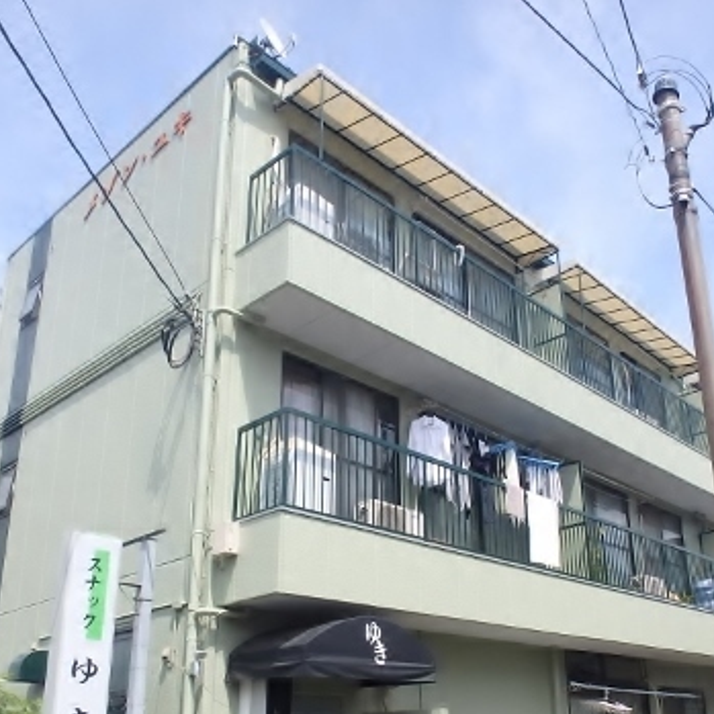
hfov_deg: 48.2
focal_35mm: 34
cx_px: 417
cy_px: 487
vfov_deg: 47.5
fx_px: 793
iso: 125
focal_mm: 3.7
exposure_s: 1/800
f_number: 3.5
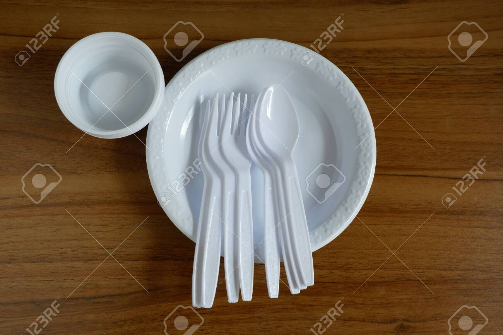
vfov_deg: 39.9
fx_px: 461
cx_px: 252
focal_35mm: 33
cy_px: 168
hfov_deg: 57.2
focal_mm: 22.2
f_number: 7.1
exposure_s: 1/125
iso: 800
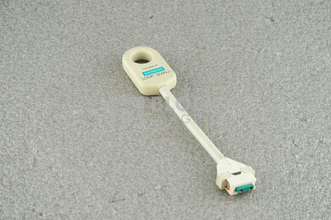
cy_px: 110
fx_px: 873
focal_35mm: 95
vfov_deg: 14.4
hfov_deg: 21.5
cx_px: 166
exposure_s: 1/125
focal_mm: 95
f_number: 8
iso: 1600
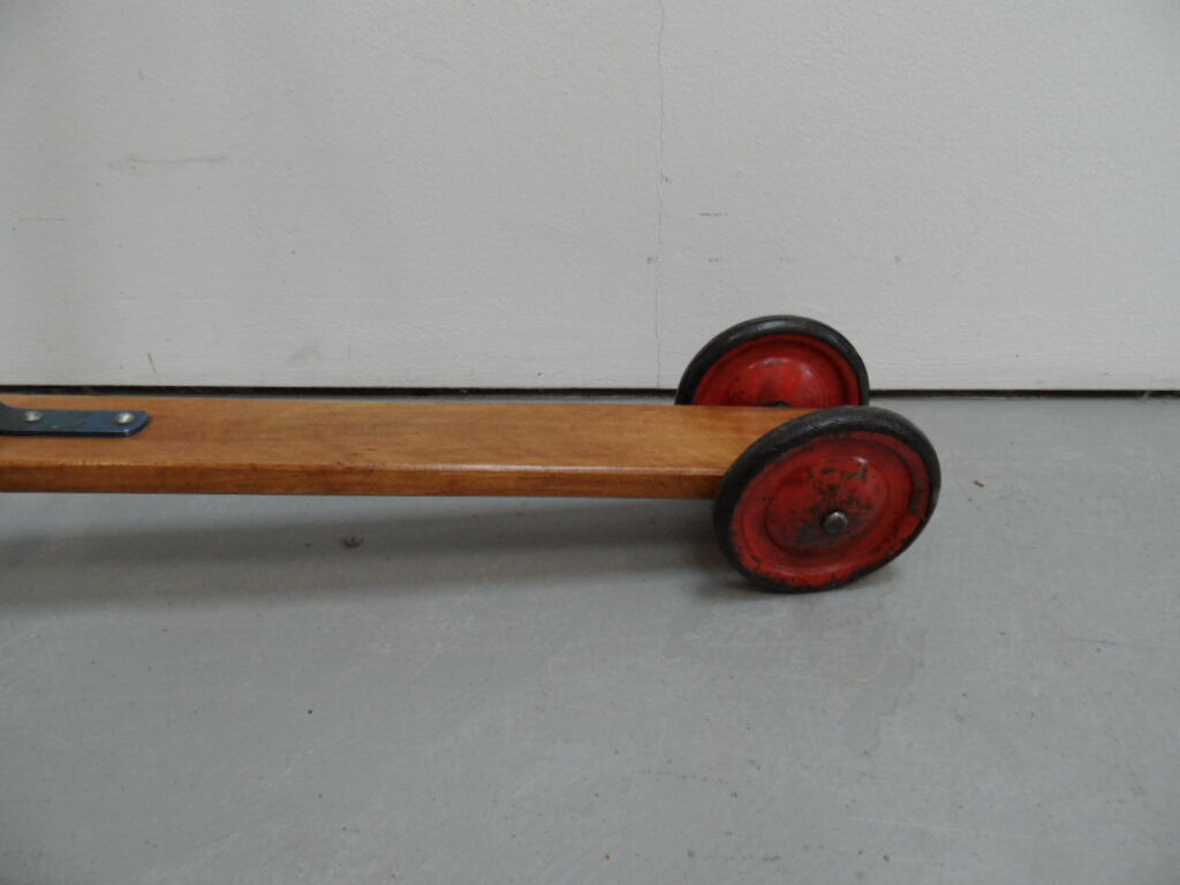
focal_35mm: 24
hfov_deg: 71.6
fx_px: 818
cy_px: 442
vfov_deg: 56.8
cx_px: 590
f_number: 3.2
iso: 200
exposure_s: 1/30
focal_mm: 3.9
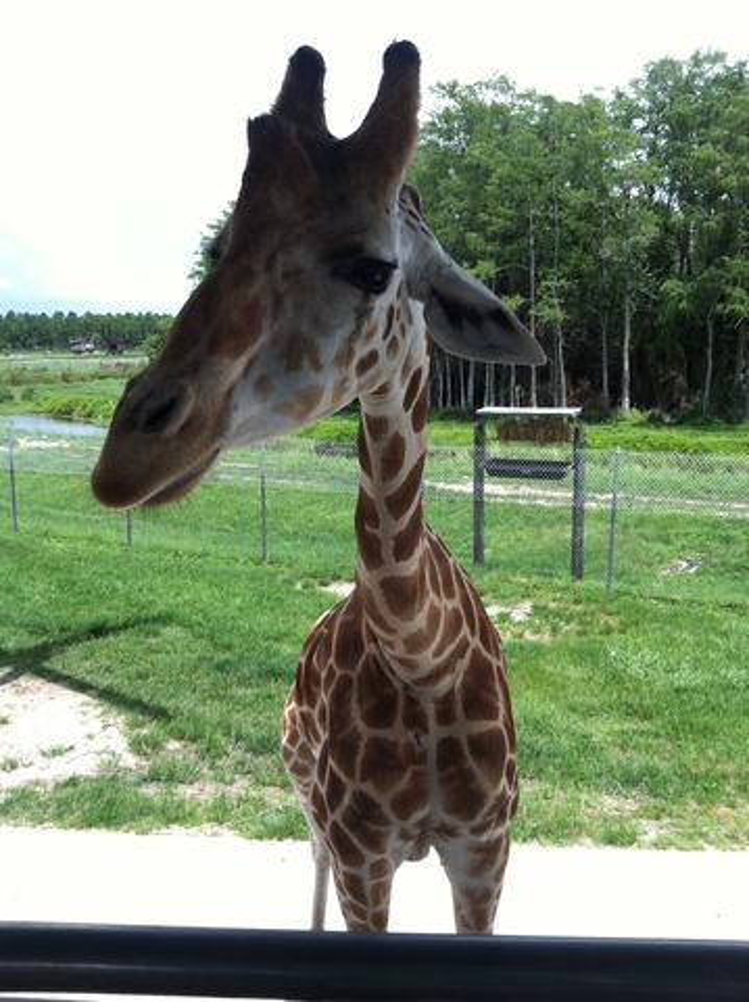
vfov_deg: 52.7
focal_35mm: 35
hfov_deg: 40.6
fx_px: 1012
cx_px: 374
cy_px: 501
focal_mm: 3.85
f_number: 2.8
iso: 80
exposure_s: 1/811
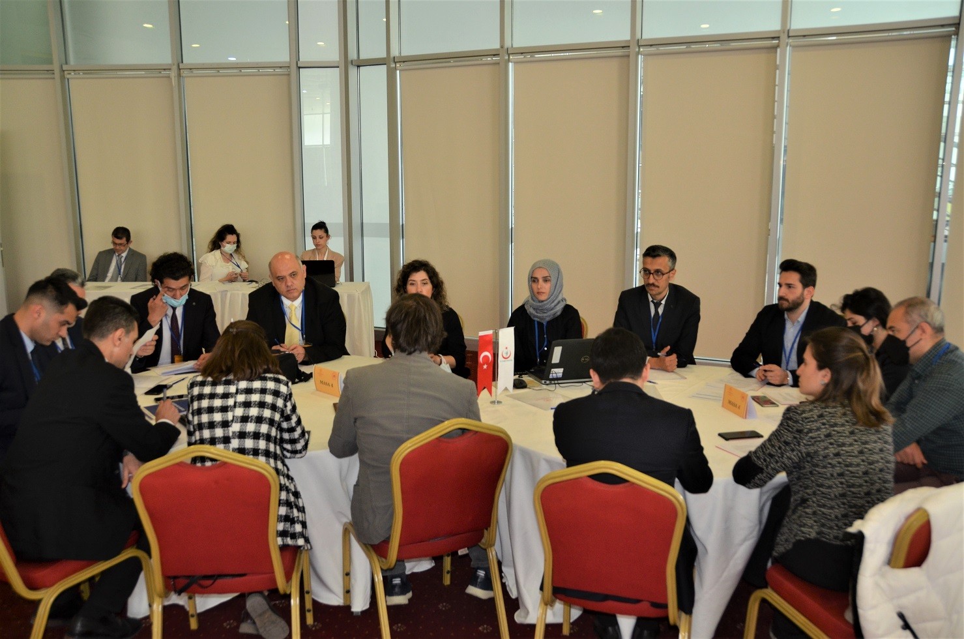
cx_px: 482
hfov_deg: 62.0
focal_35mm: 30
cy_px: 320
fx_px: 802
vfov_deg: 43.4
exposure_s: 1/60
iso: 500
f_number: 3.5
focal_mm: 20
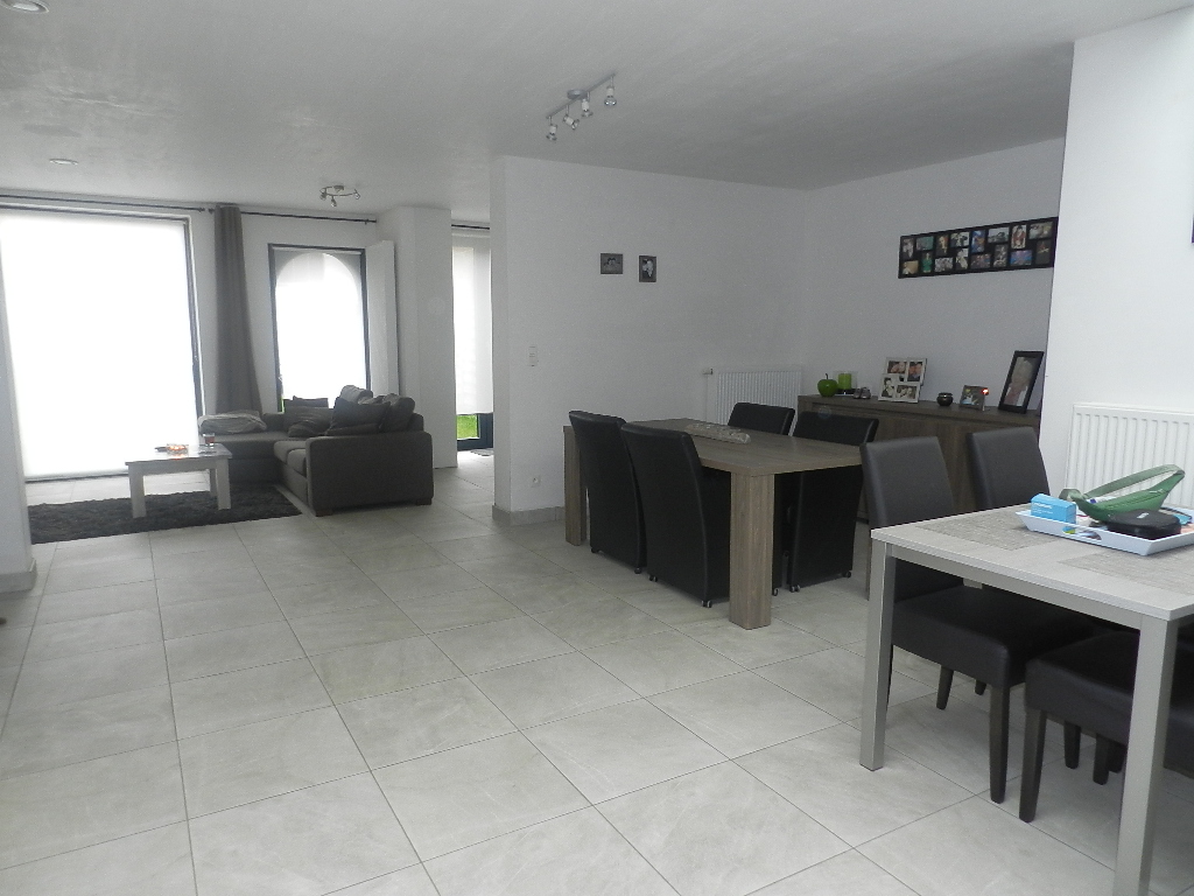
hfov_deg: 73.9
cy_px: 448
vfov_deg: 58.9
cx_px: 597
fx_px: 793
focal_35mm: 23
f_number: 3.4
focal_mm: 4
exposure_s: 1/30
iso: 200
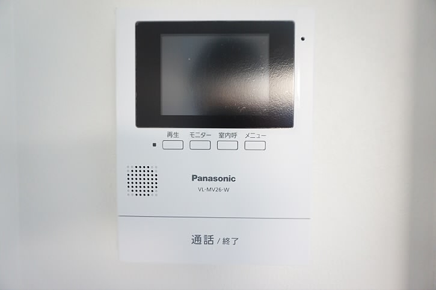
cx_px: 218
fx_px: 290
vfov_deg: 53.0
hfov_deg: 73.8
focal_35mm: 24
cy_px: 145
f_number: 4
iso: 1250
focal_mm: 16
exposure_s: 1/60
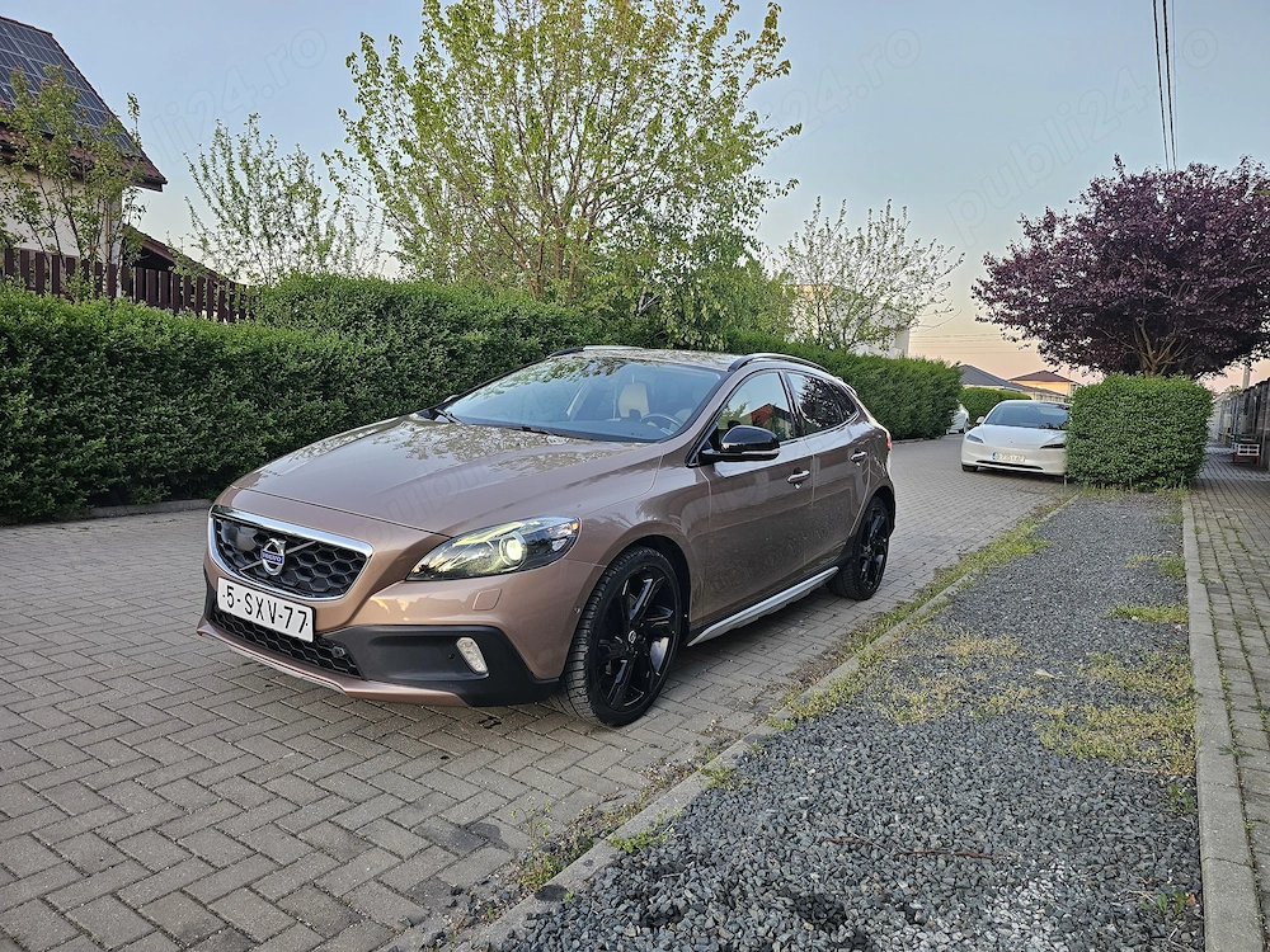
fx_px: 844
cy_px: 476
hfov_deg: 73.9
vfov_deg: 58.9
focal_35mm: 23
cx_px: 635
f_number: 1.7
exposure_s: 1/120
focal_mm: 6.3
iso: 100
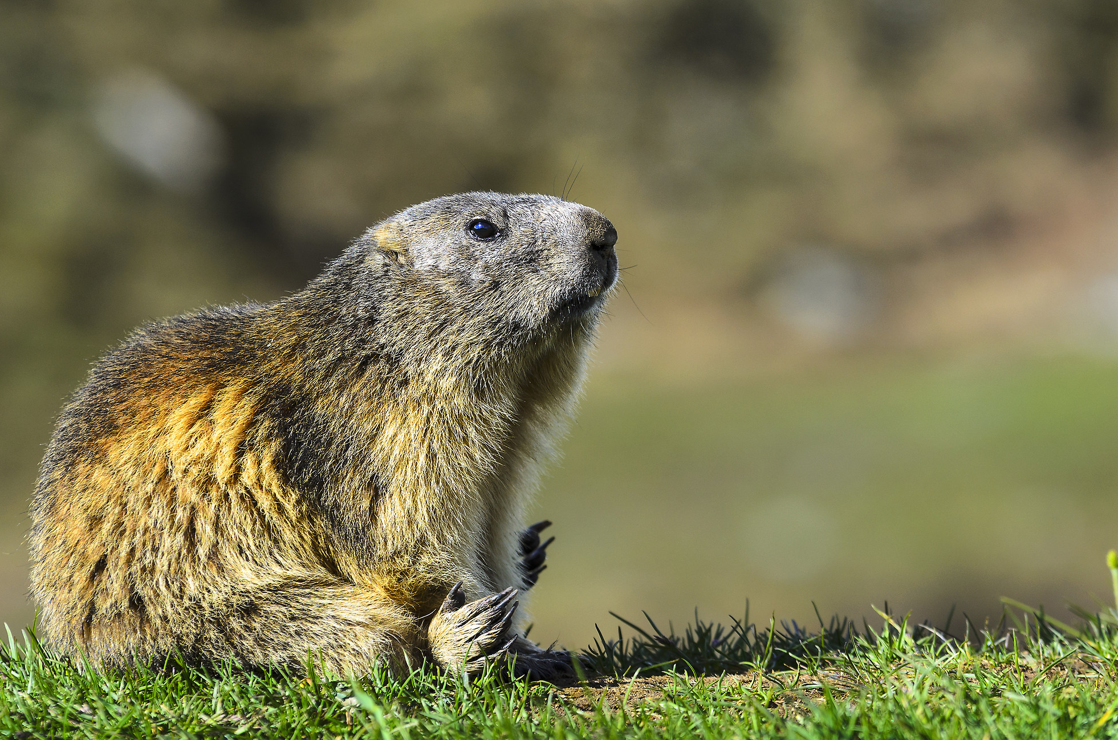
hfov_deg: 6.1
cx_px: 562
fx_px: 10523
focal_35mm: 340
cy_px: 301
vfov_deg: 4.0
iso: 100
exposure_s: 1/1250
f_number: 4
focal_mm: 185
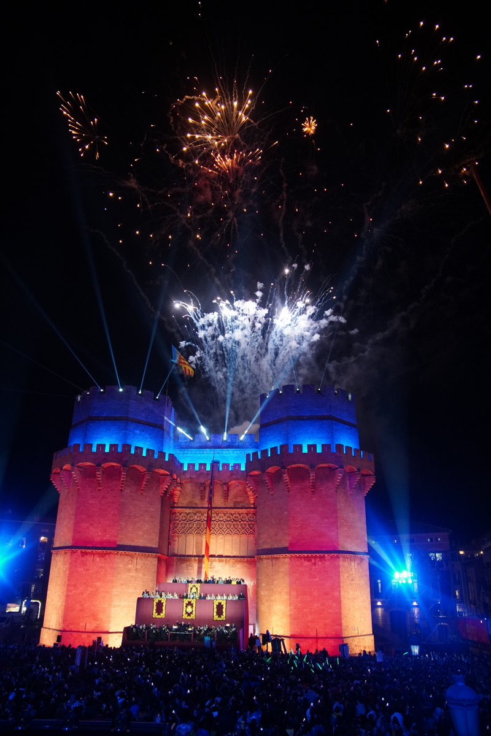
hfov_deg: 53.1
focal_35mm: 24
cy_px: 368
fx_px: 491
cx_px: 246
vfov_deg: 73.7
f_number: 2.8
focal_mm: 16
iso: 1600
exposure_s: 1/80
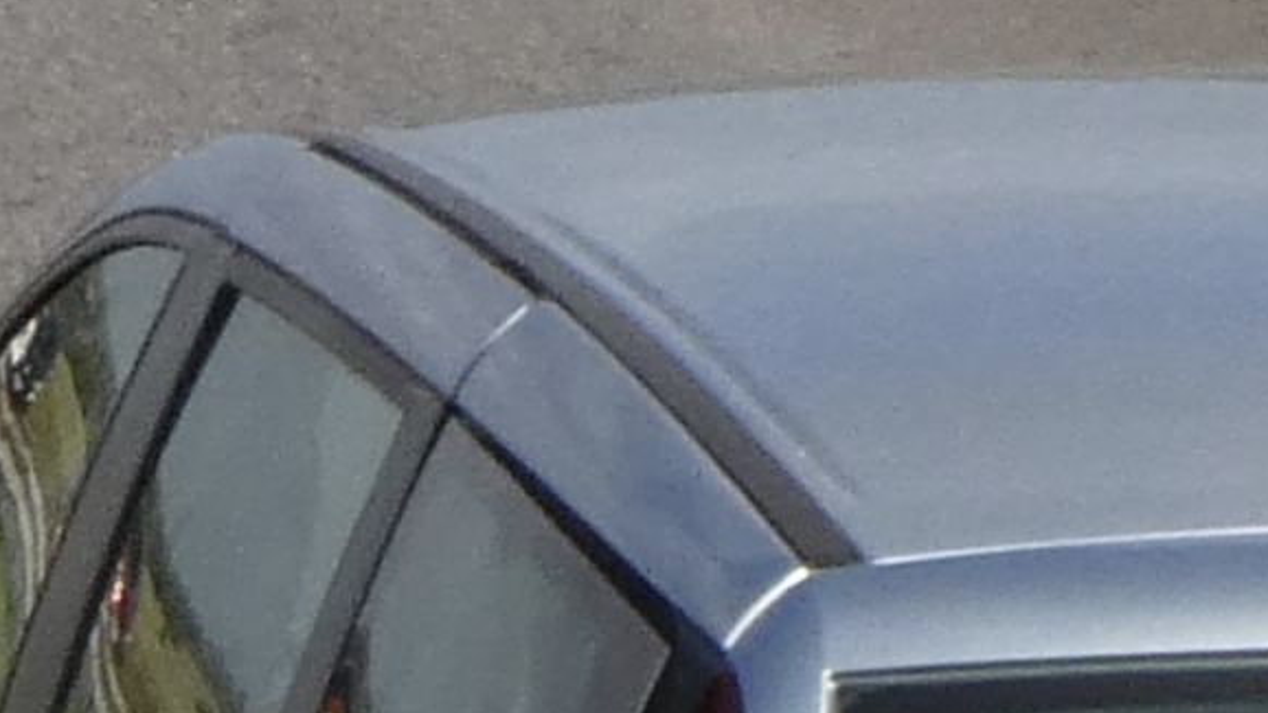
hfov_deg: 2.5
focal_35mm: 860
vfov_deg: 1.4
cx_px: 1292
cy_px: 1399
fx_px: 28913
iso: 200
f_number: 6.3
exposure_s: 1/800
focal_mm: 42.3
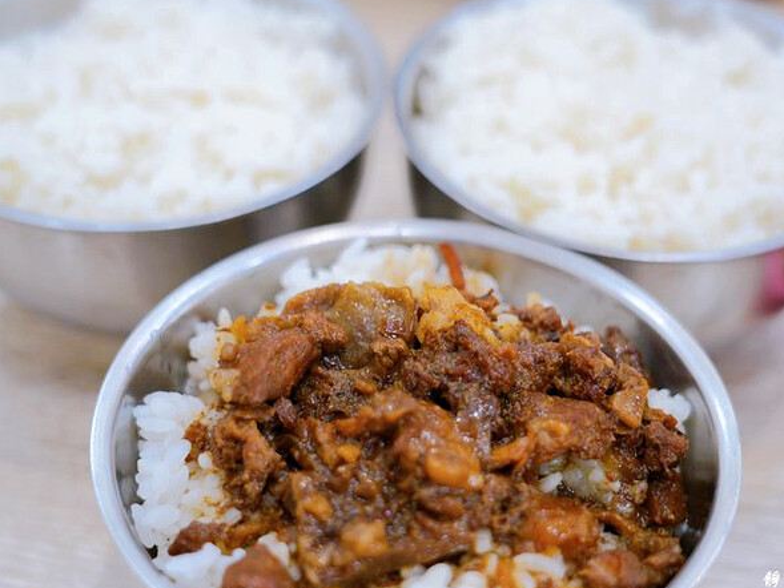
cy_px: 367
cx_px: 415
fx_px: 1382
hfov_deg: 31.7
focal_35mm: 61
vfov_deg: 24.0
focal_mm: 44
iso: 400
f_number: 4
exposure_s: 1/50
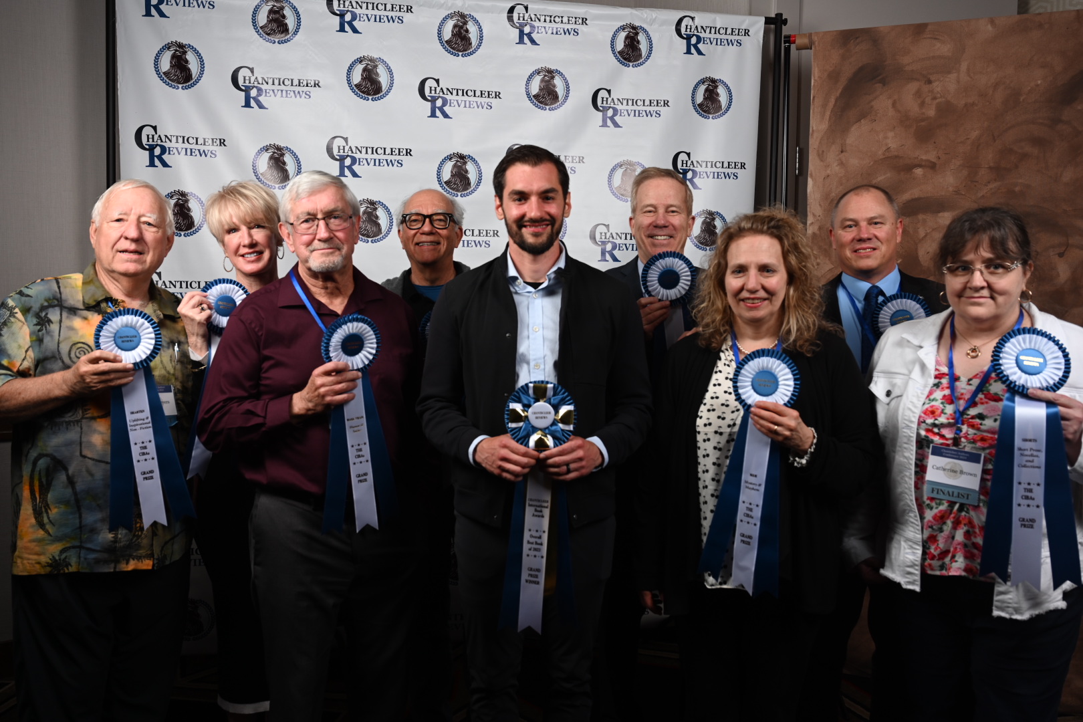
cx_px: 542
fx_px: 887
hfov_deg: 62.8
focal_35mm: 30
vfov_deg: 44.3
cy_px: 361
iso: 250
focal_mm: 29.5
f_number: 4.5
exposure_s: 1/200
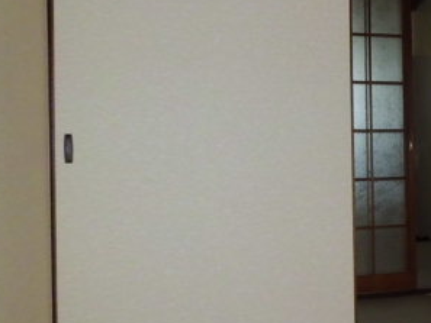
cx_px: 446
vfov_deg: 26.1
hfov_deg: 31.4
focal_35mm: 56
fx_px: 698
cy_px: 146
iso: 100
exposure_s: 1/60
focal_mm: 4.7
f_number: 2.8
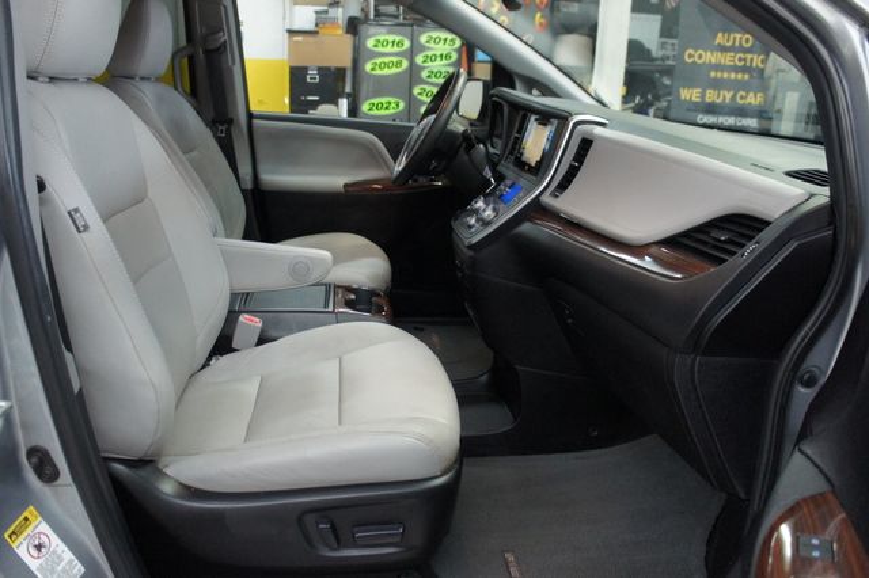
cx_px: 434
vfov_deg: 47.9
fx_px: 651
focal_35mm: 27
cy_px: 289
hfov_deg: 67.4
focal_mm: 18
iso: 1600
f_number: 3.5
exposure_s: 1/60
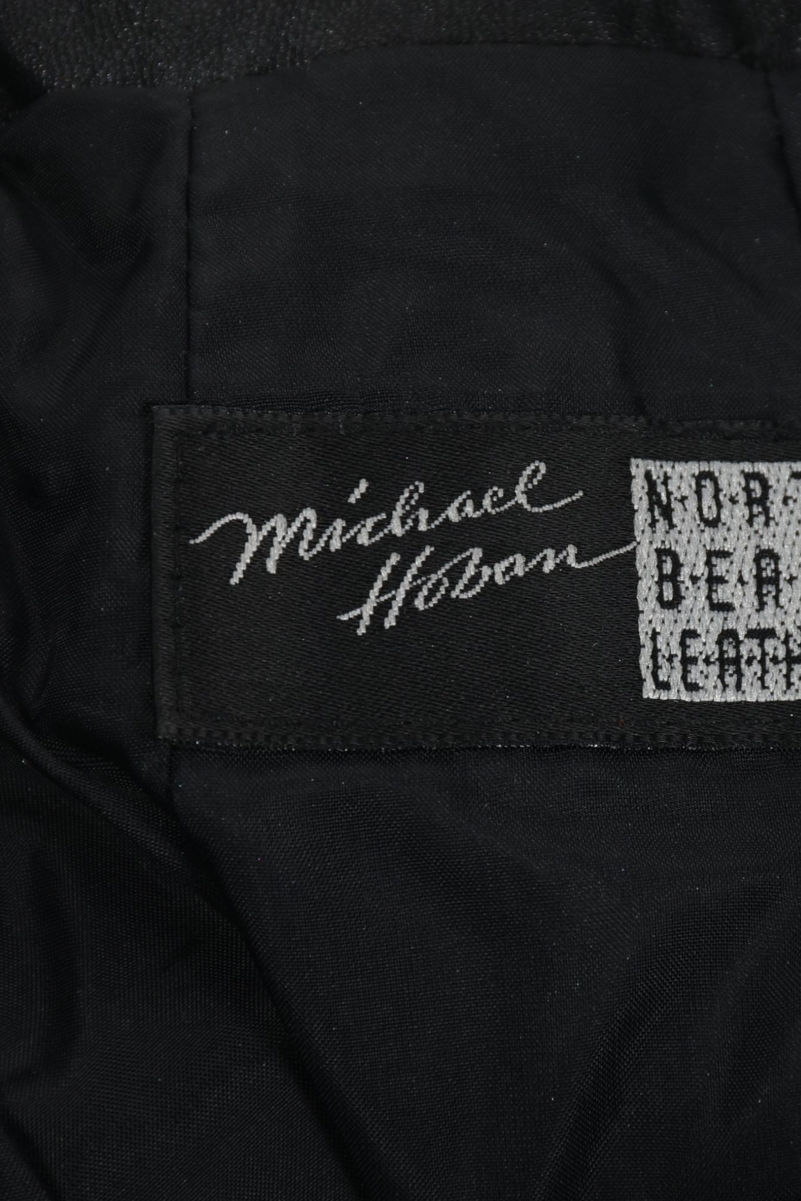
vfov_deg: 6.5
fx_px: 10510
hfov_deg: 4.4
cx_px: 637
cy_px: 600
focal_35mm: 315
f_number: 10
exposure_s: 1/125
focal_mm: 140
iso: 200
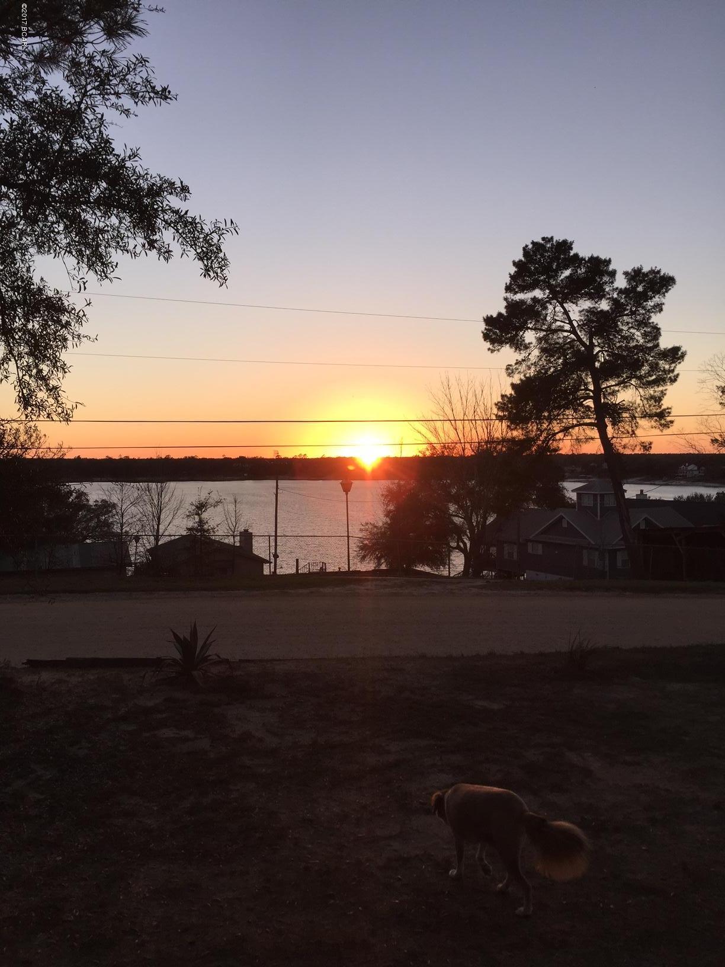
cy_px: 484
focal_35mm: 29
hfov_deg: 48.2
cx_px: 362
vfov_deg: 61.7
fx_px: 810
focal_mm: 4.15
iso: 32
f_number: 2.2
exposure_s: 1/501
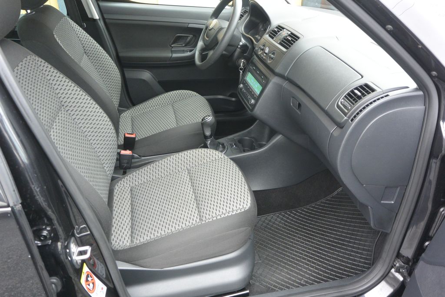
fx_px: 346
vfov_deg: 46.4
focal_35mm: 28
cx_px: 222
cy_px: 148
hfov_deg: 65.5
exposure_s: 1/60
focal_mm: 10.7
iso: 450
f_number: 3.5
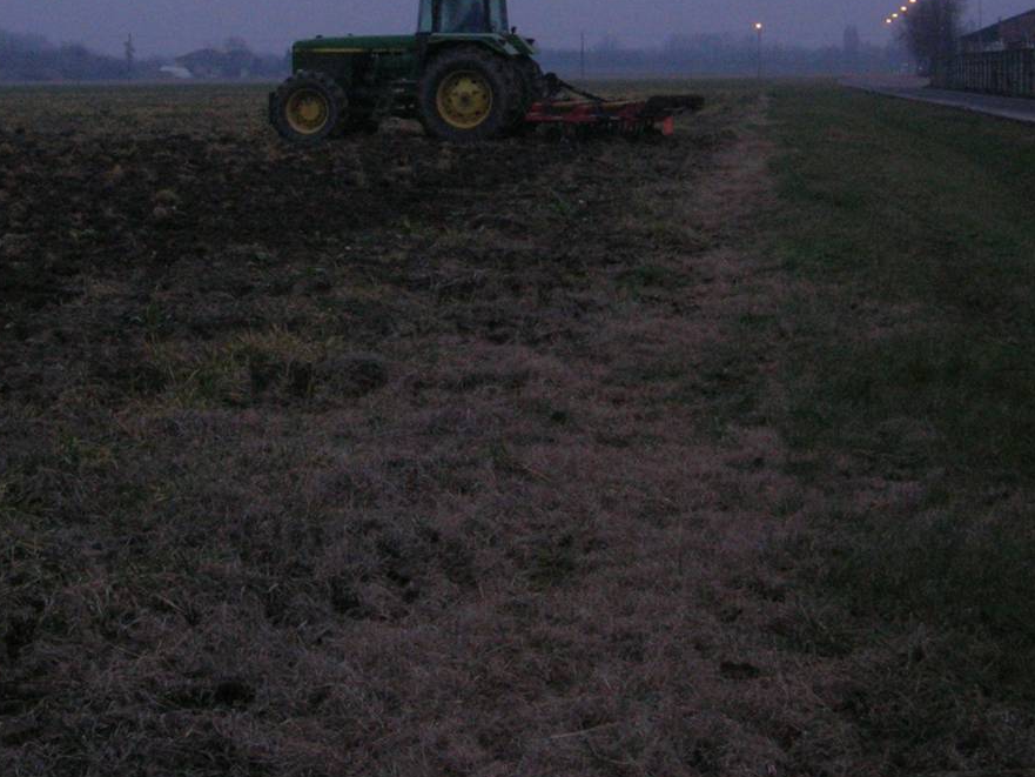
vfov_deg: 21.0
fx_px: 2063
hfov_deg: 28.2
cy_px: 126
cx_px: 495
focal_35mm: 69
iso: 200
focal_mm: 7.8
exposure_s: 1/60
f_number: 2.8
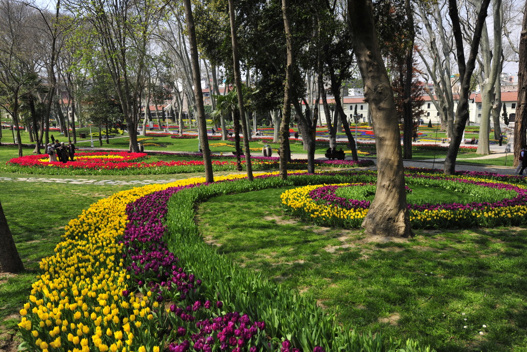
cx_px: 264
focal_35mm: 24
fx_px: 351
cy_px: 176
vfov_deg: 53.1
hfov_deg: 73.7
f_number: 8
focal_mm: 24
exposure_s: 1/250
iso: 200
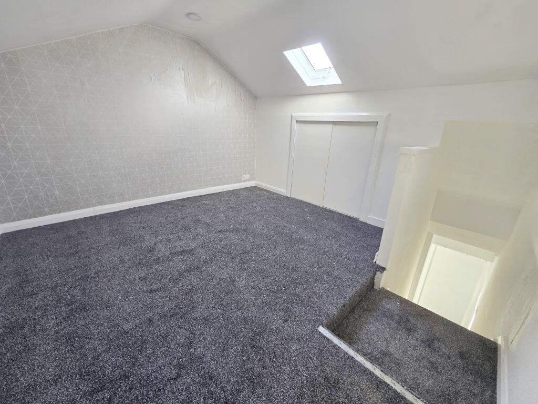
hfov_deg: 106.2
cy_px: 202
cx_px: 269
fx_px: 202
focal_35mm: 13
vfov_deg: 89.9
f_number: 2.2
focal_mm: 2.2
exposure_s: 1/50
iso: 64
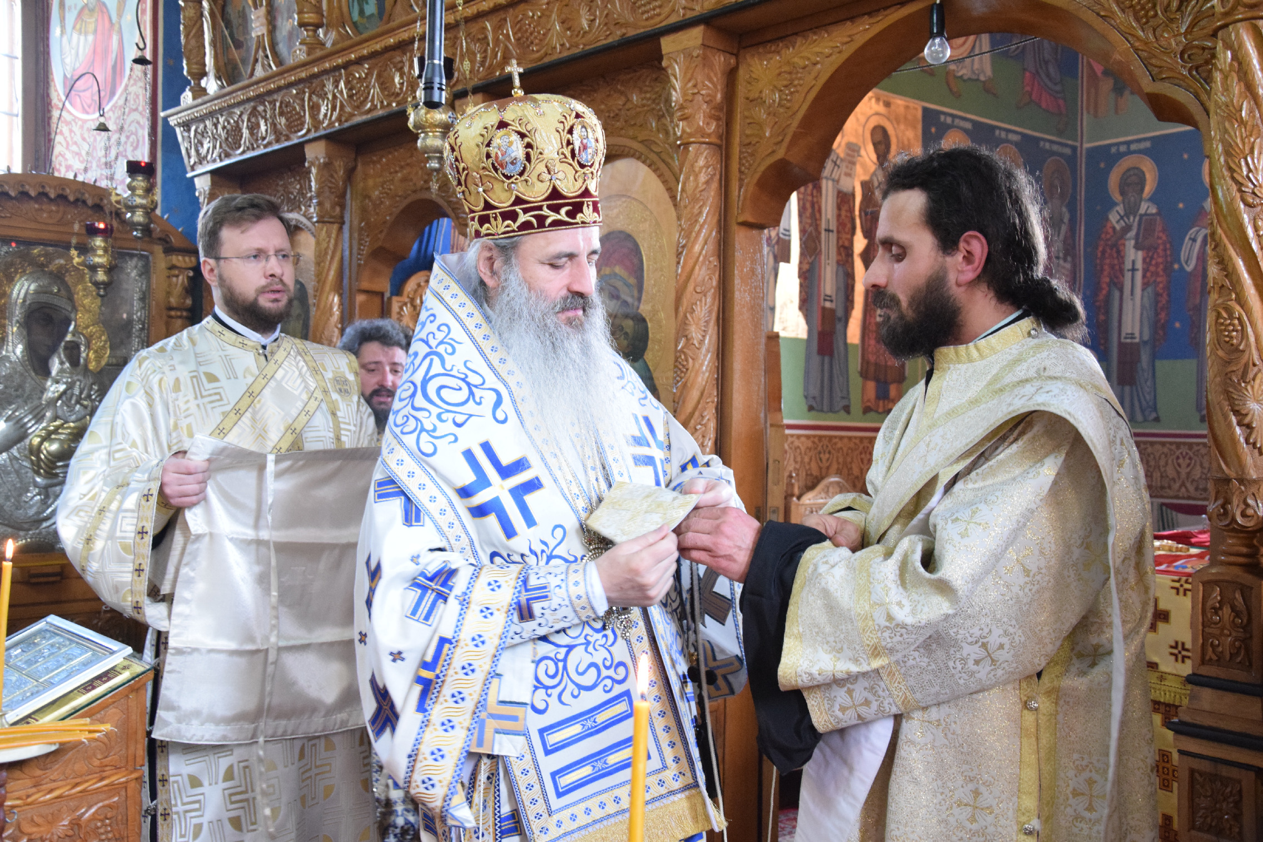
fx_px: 1316
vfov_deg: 35.5
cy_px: 421
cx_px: 632
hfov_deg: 51.3
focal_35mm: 38
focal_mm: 25
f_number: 4
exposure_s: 1/60
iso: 2500
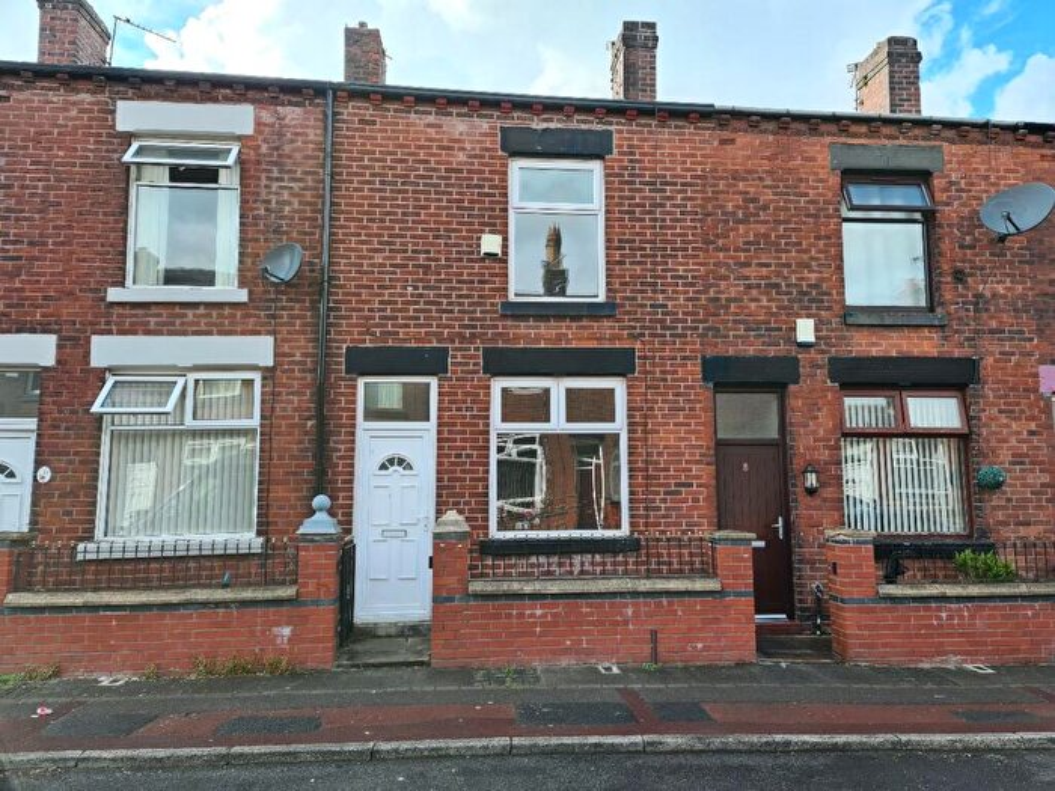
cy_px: 396
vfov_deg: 54.9
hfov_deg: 69.4
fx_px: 762
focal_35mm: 25
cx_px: 528
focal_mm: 7
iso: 50
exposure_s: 1/306
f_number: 1.8
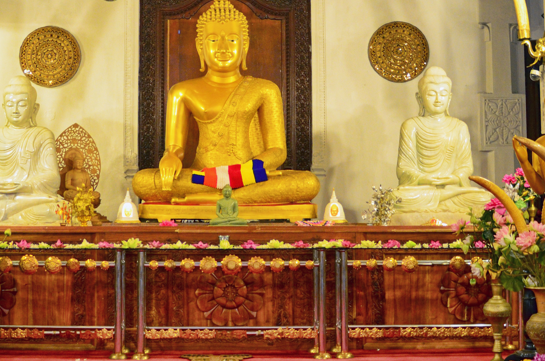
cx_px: 228
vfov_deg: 24.0
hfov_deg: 35.6
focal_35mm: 56
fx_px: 846
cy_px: 131
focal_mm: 18
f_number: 3.5
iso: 640
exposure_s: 1/10
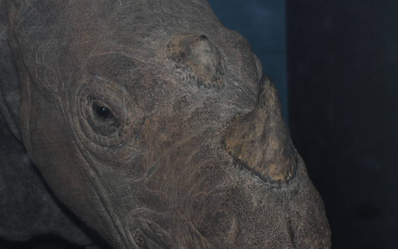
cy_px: 118
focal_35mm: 155
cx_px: 163
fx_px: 1680
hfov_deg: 13.5
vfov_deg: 8.5
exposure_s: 1/60
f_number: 4
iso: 200
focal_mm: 55
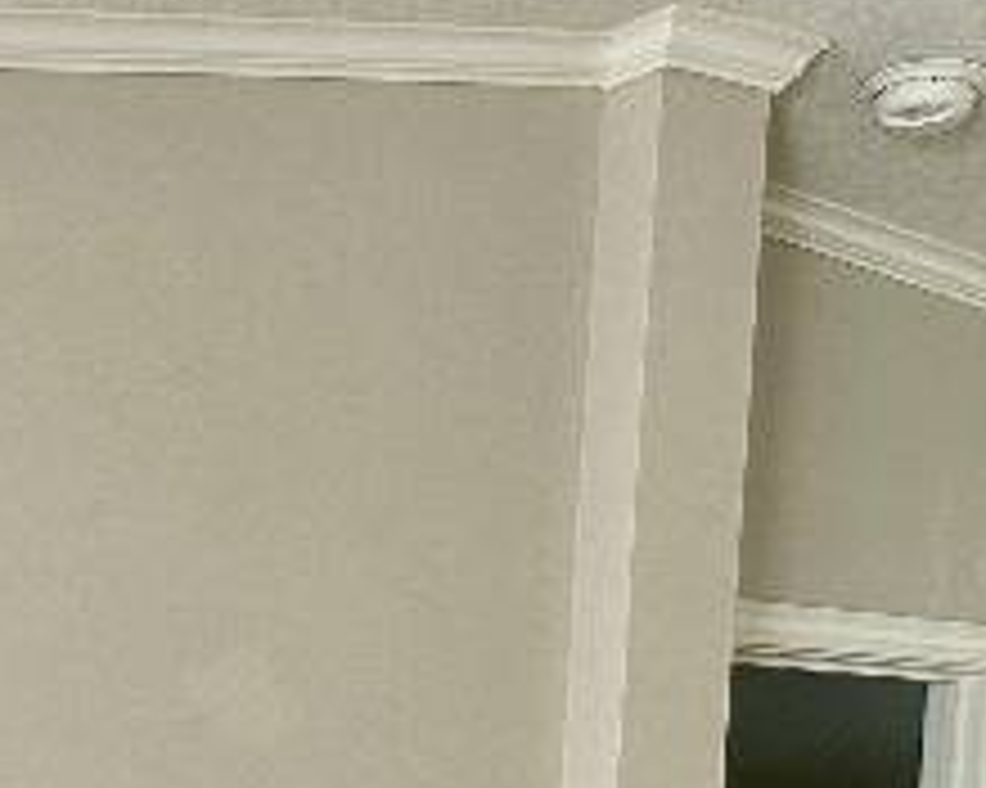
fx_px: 2654
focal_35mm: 91
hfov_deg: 17.2
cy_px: 1398
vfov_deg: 14.8
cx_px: -801
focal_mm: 6.86
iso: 160
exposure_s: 1/120
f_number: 1.78
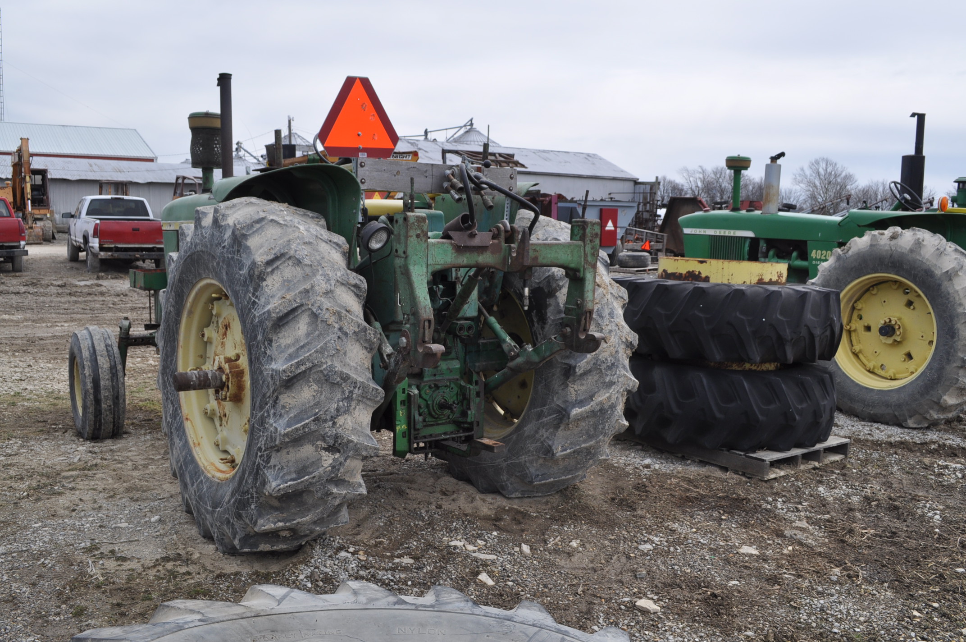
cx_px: 483
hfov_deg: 57.3
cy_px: 321
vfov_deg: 39.9
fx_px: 884
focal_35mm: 33
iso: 200
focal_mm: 22
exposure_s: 1/320
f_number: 9
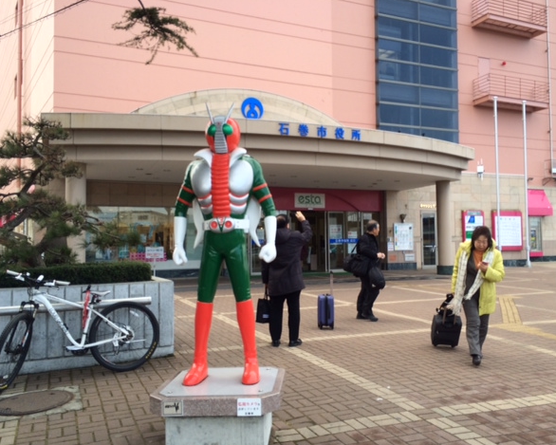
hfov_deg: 55.6
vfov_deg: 45.8
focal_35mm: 32
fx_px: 527
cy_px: 224
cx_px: 295
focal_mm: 4.12
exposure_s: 1/387
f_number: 2.2
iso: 32
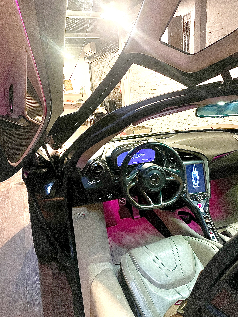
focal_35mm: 26
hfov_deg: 53.1
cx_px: 119
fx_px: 238
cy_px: 158
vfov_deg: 67.3
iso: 640
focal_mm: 4.2
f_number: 1.6
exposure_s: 1/30
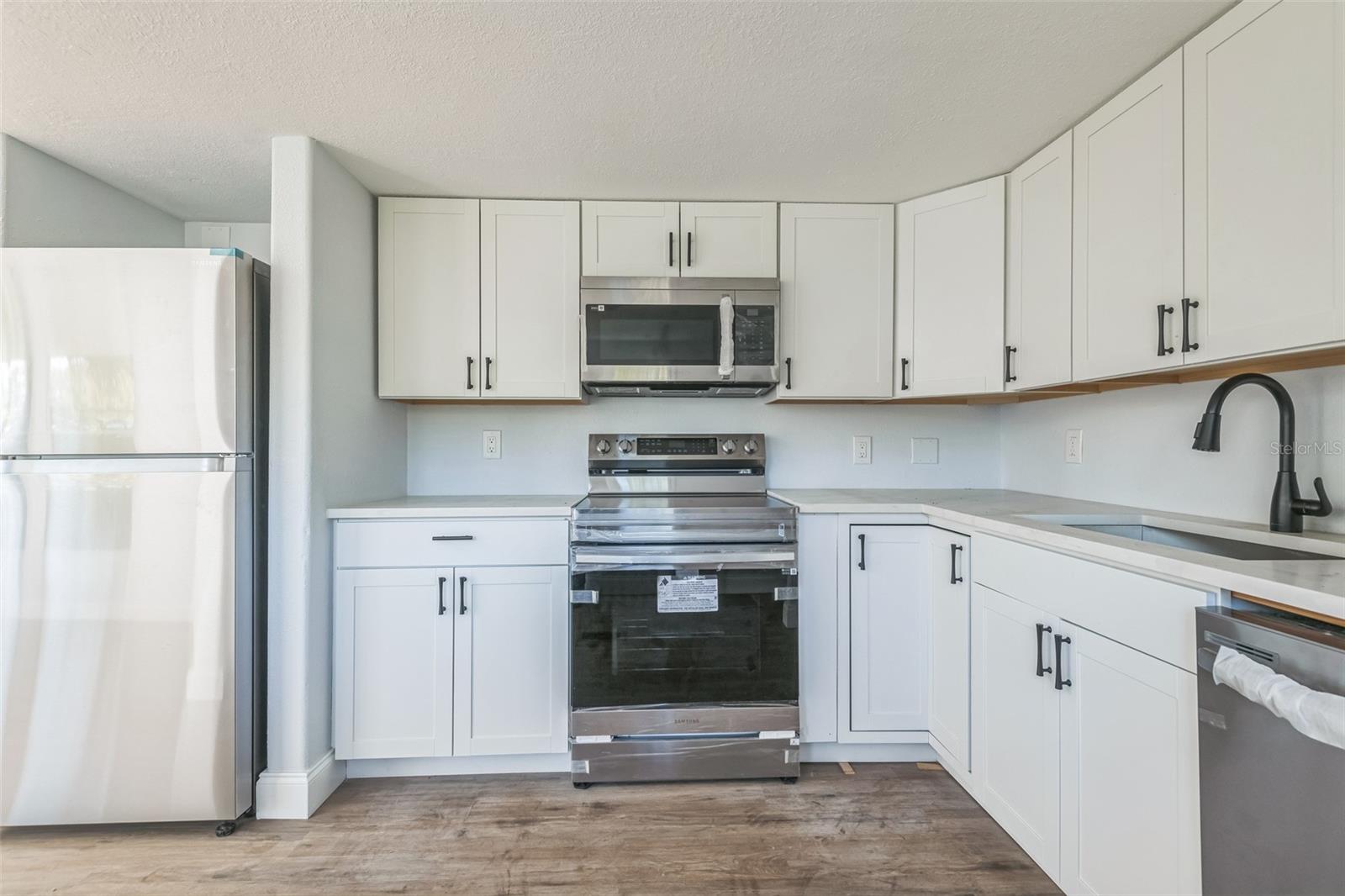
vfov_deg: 73.7
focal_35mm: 16
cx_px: 672
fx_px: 598
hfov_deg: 96.7
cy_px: 448
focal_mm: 16
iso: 400
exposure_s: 1/30
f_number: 8
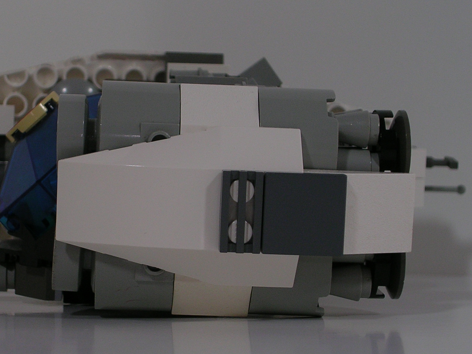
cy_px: 175
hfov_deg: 18.3
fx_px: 1459
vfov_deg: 13.8
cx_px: 158
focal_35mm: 107
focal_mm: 11.5
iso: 50
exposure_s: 1/30
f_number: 3.9
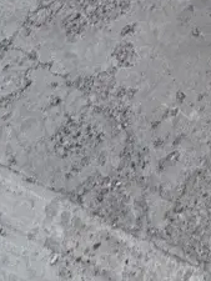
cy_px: -415
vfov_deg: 14.3
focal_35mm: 83
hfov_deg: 15.5
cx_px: 371
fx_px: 674
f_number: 2.2
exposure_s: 1/290
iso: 50
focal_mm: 2.22
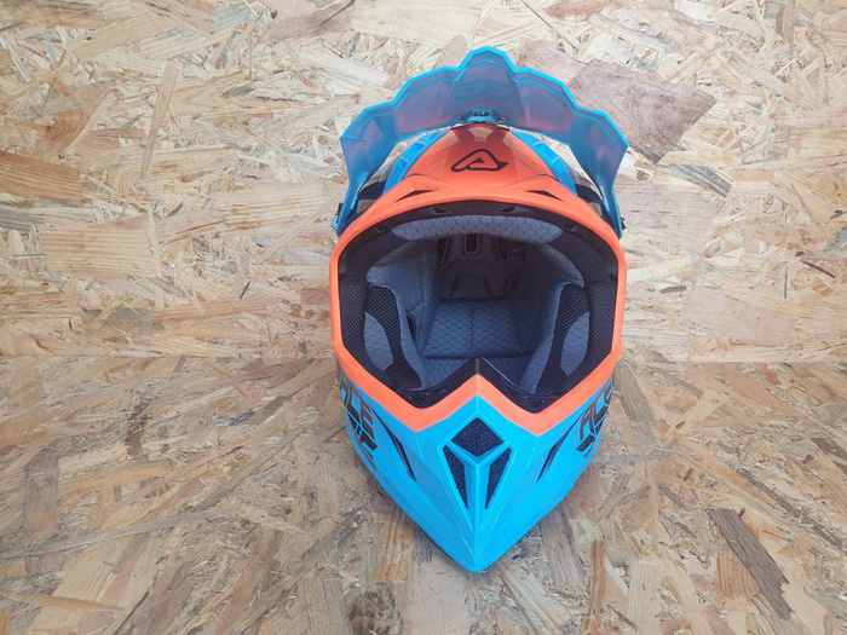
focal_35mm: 26
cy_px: 318
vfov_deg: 53.1
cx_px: 424
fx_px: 636
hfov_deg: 67.3
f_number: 2.4
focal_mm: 4.3
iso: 50
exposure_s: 1/50
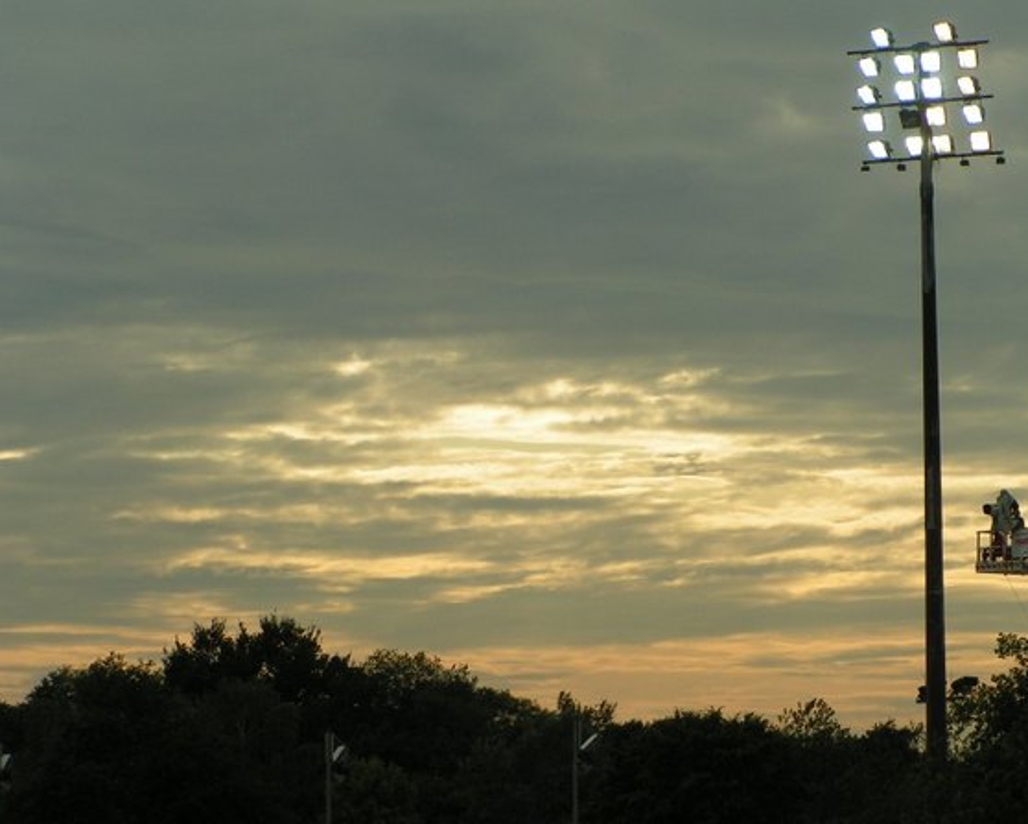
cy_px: 413
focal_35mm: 150
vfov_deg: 10.3
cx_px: 538
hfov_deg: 12.8
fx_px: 4566
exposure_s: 1/500
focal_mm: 21.9
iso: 50
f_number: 6.3
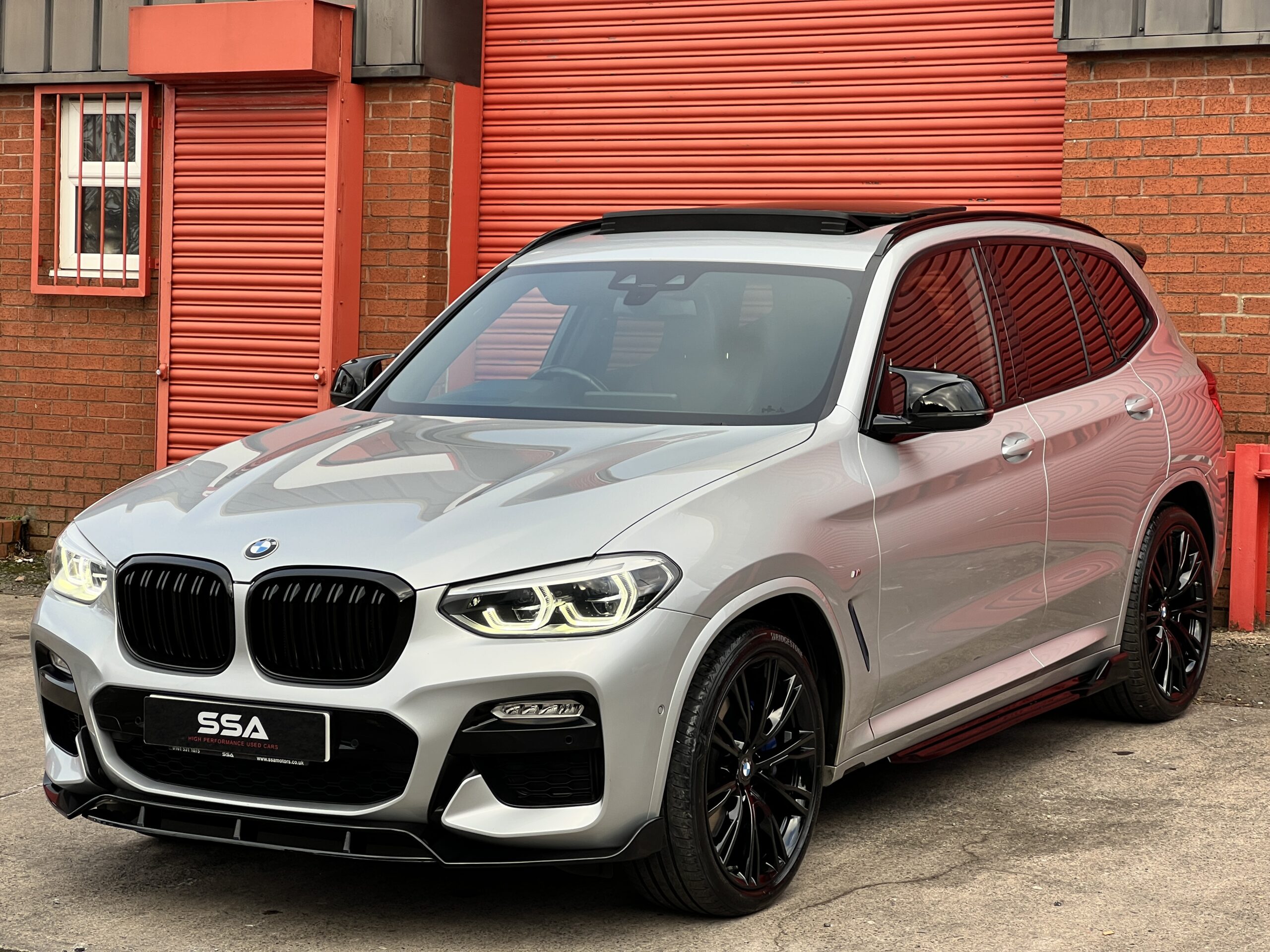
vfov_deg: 19.1
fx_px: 2825
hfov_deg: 25.3
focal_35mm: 77
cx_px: 635
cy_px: 476
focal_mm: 9
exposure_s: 1/106
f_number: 2.8
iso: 32
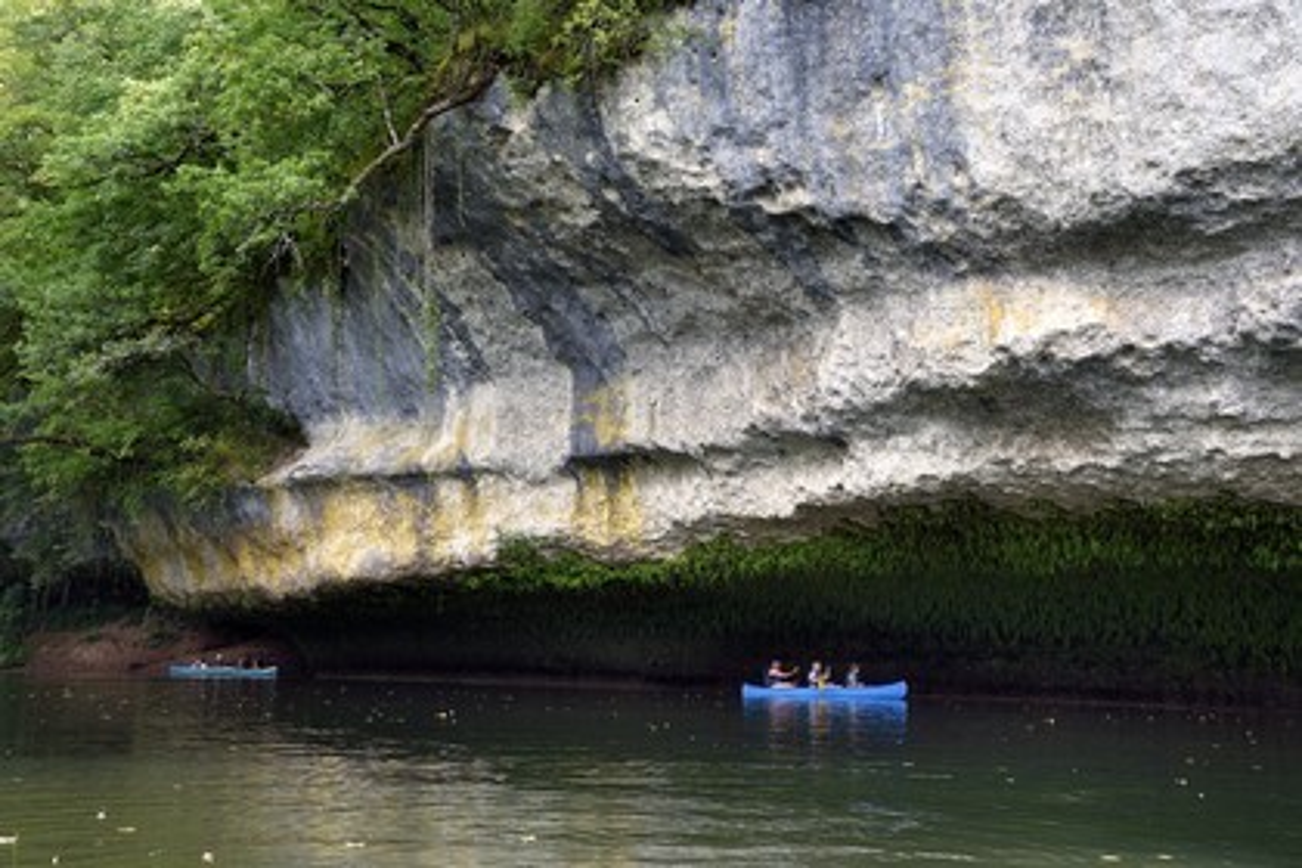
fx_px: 1591
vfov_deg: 30.5
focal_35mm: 44
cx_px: 651
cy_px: 434
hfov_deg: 44.5
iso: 800
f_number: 10
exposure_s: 1/250
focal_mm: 44
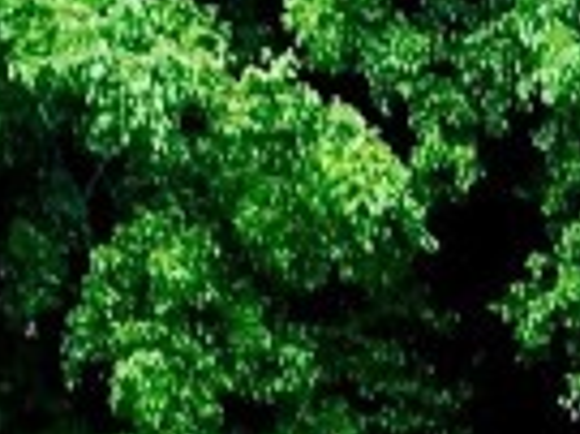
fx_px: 3683
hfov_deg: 8.3
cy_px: 1233
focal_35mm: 220
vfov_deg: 6.3
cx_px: 1332
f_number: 2.2
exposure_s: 1/120
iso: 32
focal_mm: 4.15
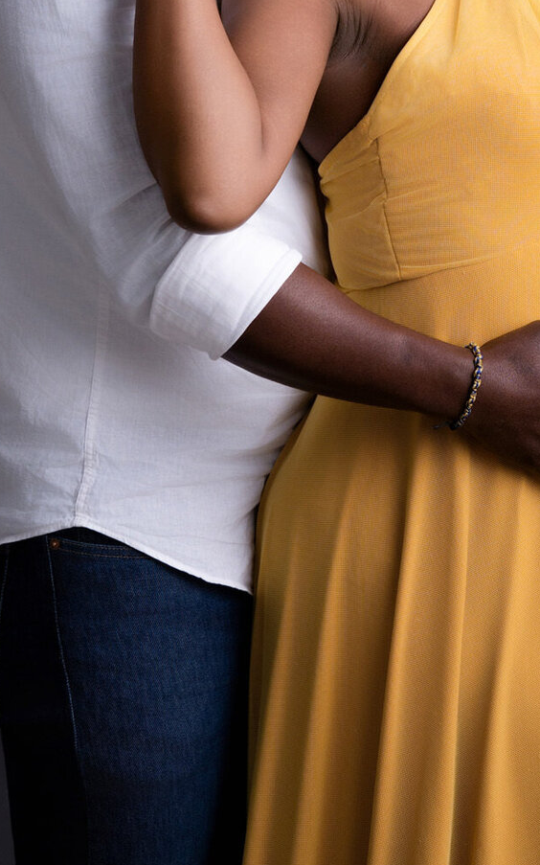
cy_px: 72
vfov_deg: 17.1
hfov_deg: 10.9
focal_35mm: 120
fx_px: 2827
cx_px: 392
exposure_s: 1/160
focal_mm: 59
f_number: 10
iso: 200
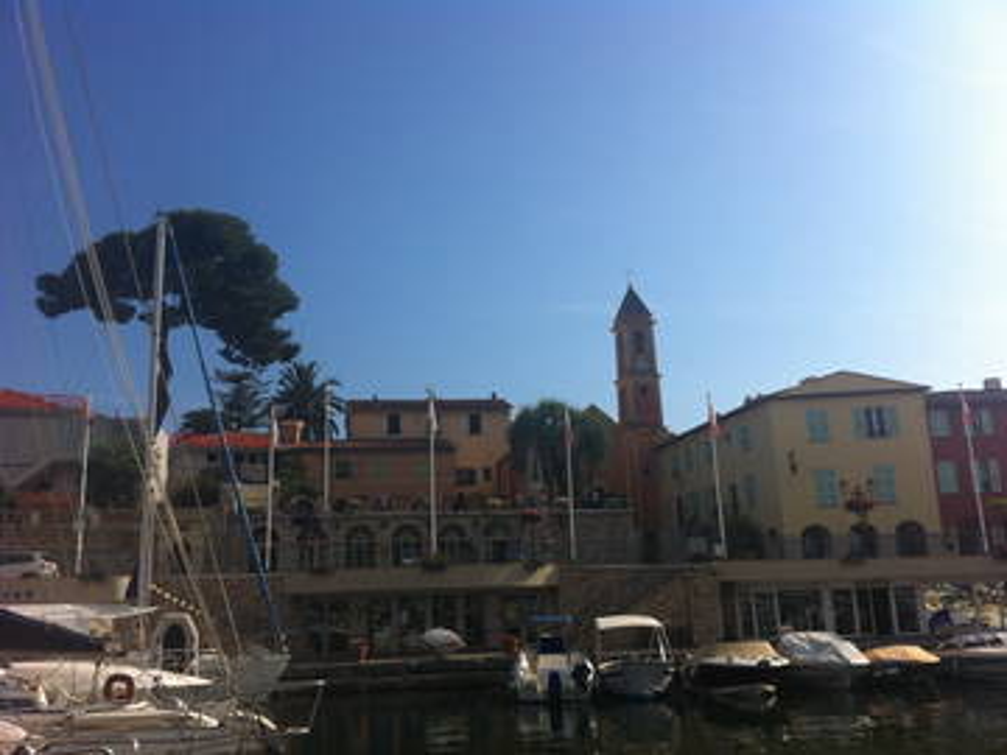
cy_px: 378
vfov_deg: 40.7
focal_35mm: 35
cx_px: 504
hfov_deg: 52.6
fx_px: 1018
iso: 80
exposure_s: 1/2011
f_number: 2.8
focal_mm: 3.85
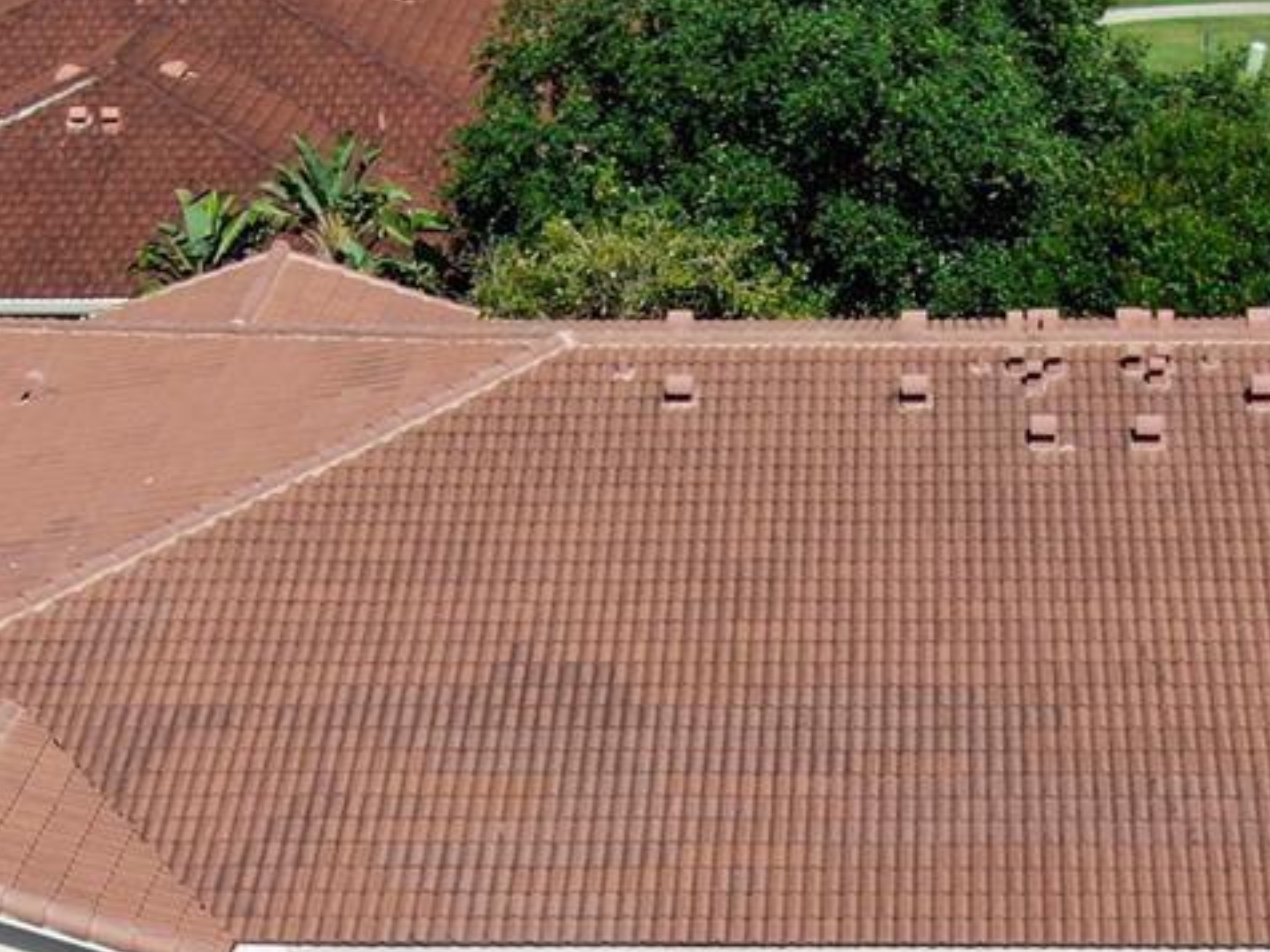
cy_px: 1067
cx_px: 811
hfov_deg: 17.7
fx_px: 4072
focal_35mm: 111
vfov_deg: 13.1
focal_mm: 5.57
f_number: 3.2
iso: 100
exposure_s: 1/1000
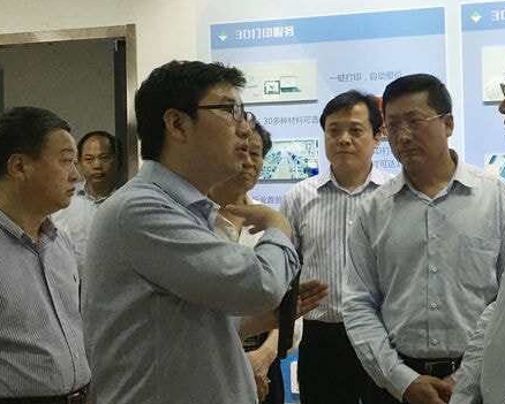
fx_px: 927
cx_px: 466
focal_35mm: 62
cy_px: 154
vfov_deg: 24.6
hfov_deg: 29.1
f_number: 2.2
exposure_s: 1/33
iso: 50
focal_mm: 4.15
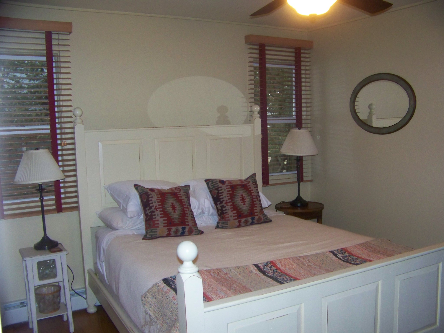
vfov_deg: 39.7
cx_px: 222
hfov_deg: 51.4
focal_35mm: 36
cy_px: 166
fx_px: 462
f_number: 2.8
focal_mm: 5.85
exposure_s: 1/30
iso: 200
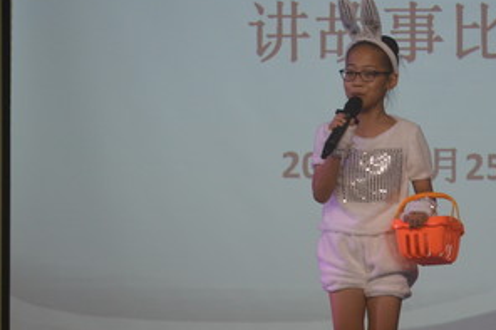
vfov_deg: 7.0
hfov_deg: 10.5
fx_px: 2688
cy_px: 110
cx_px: 479
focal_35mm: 195
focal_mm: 55
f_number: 5.6
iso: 640
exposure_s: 1/60
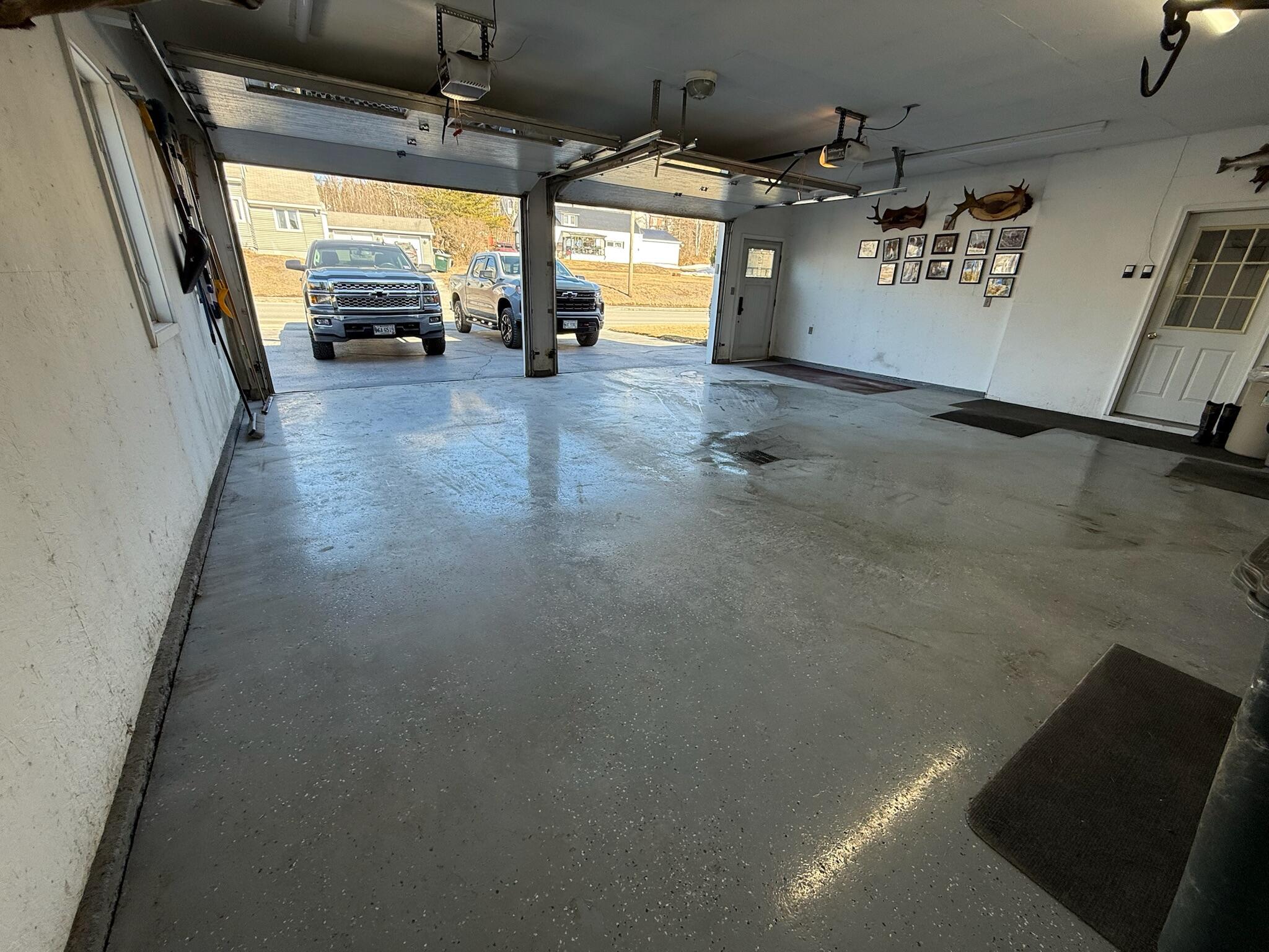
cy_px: 476
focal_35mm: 14
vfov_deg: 85.7
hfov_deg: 102.1
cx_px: 634
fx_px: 513
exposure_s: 1/207
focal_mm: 2.22
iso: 64
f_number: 2.2
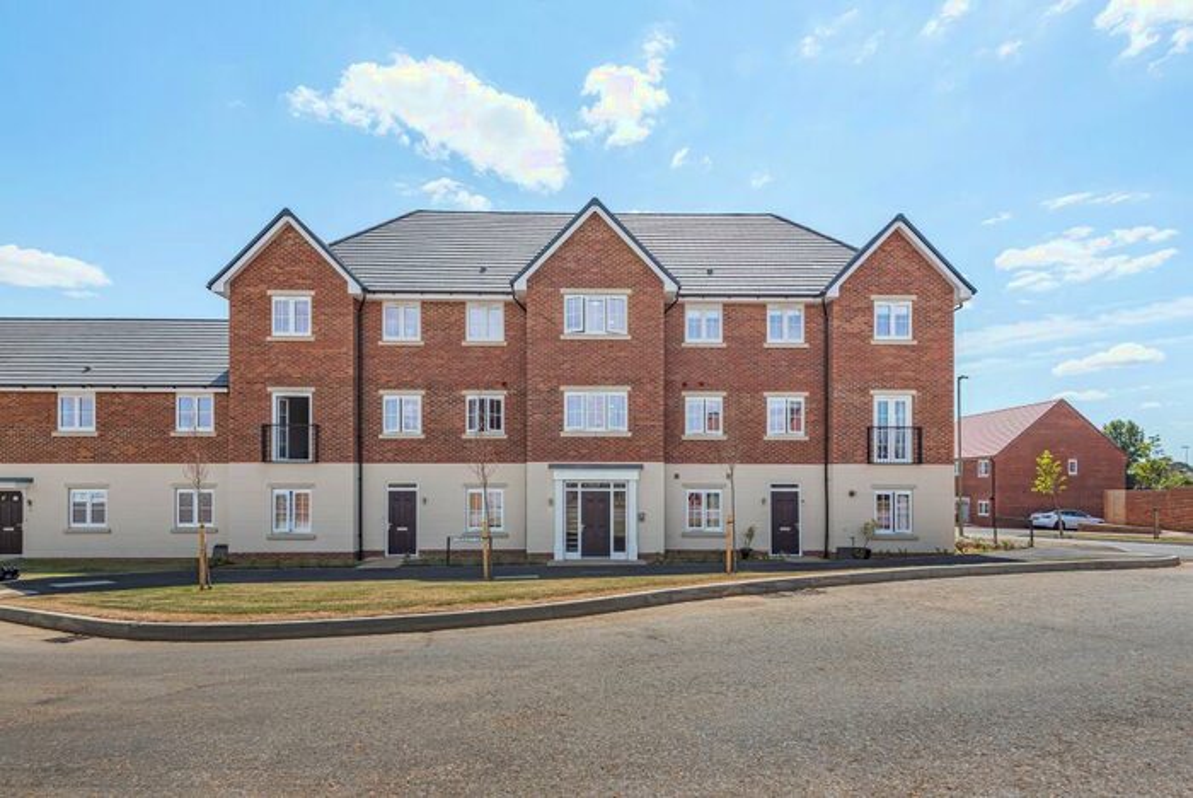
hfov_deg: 96.7
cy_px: 399
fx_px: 531
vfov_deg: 73.9
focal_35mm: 16
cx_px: 596
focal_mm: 16
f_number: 10
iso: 400
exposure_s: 1/640
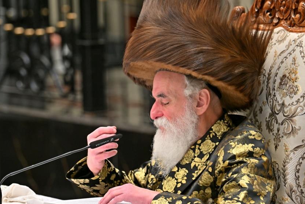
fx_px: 2347
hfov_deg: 7.4
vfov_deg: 5.0
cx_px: 150
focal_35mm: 277
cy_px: 102
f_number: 2.8
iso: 200
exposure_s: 1/320
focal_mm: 150
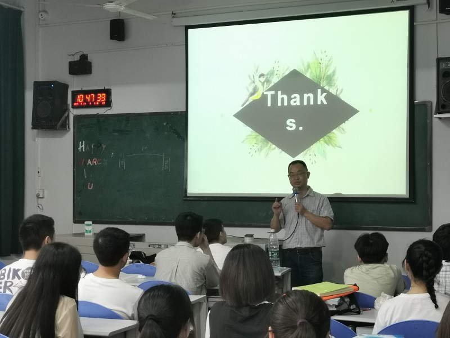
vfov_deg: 23.7
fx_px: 806
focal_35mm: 62
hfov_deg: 31.2
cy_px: 169
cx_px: 225
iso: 320
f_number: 1.8
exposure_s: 1/50
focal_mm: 5.58
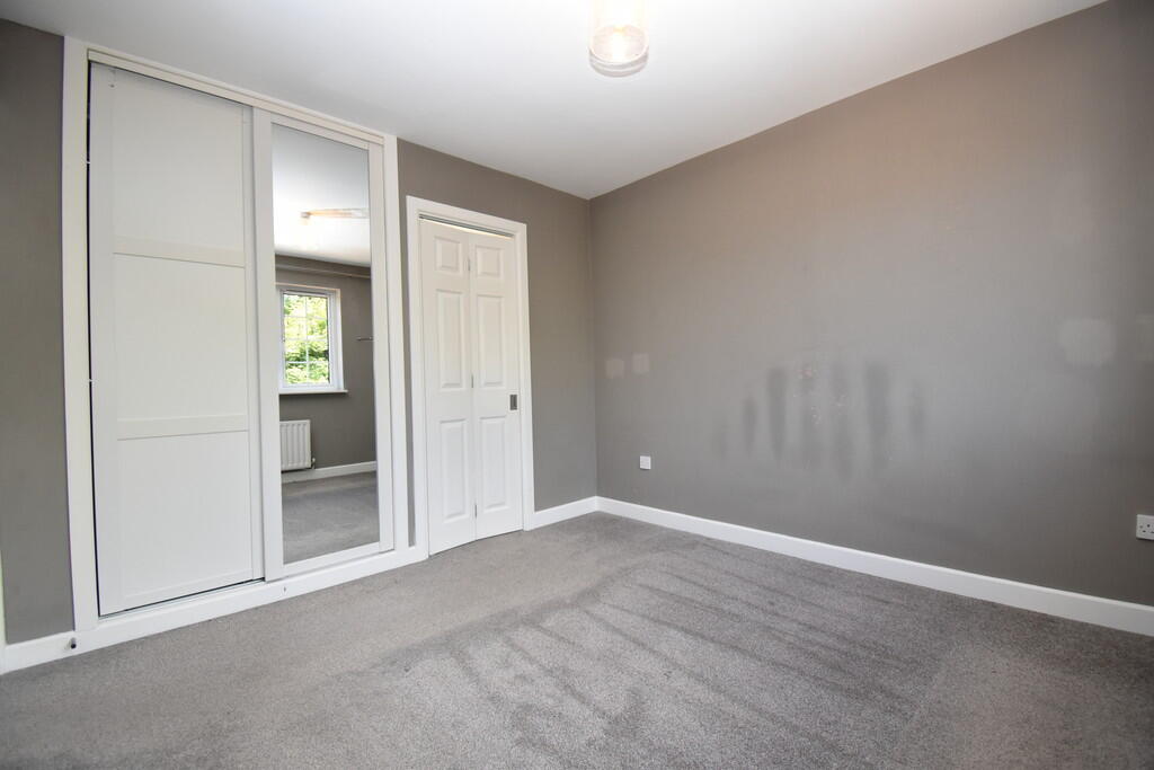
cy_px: 385
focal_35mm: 15
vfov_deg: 77.3
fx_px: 481
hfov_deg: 100.4
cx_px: 577
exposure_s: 1/200
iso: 800
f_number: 5
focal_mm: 10
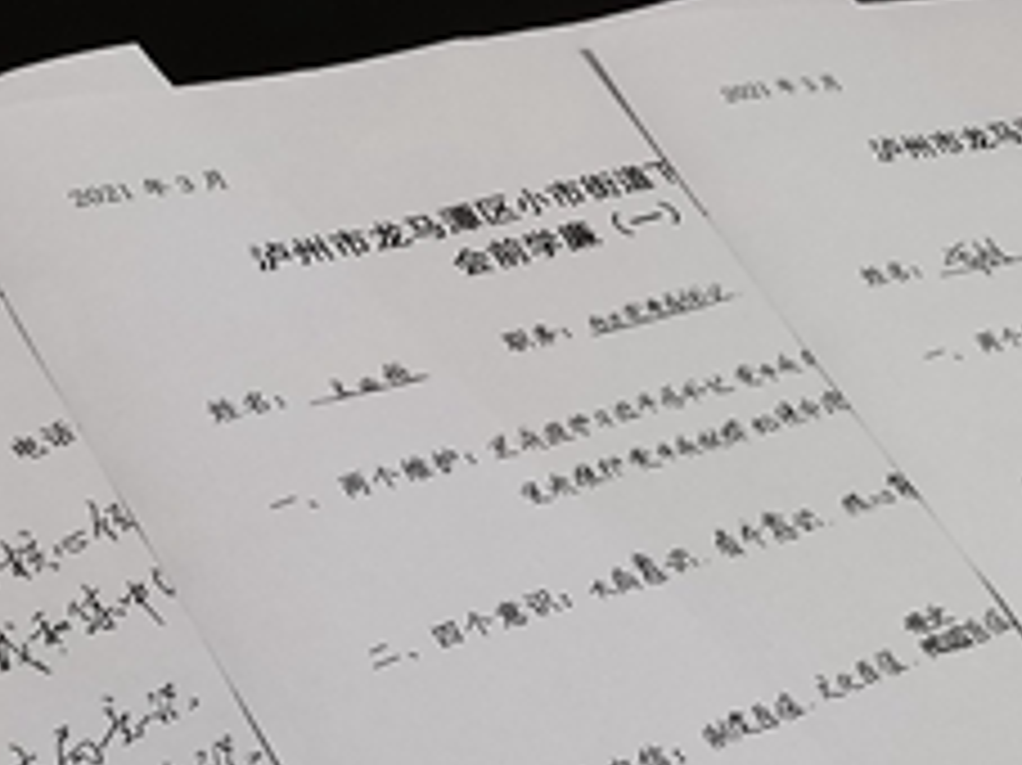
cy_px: 1017
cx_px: 459
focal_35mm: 48
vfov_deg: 25.6
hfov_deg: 39.6
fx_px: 1416
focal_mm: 1.78
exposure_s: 1/33.3
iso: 250
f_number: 2.4
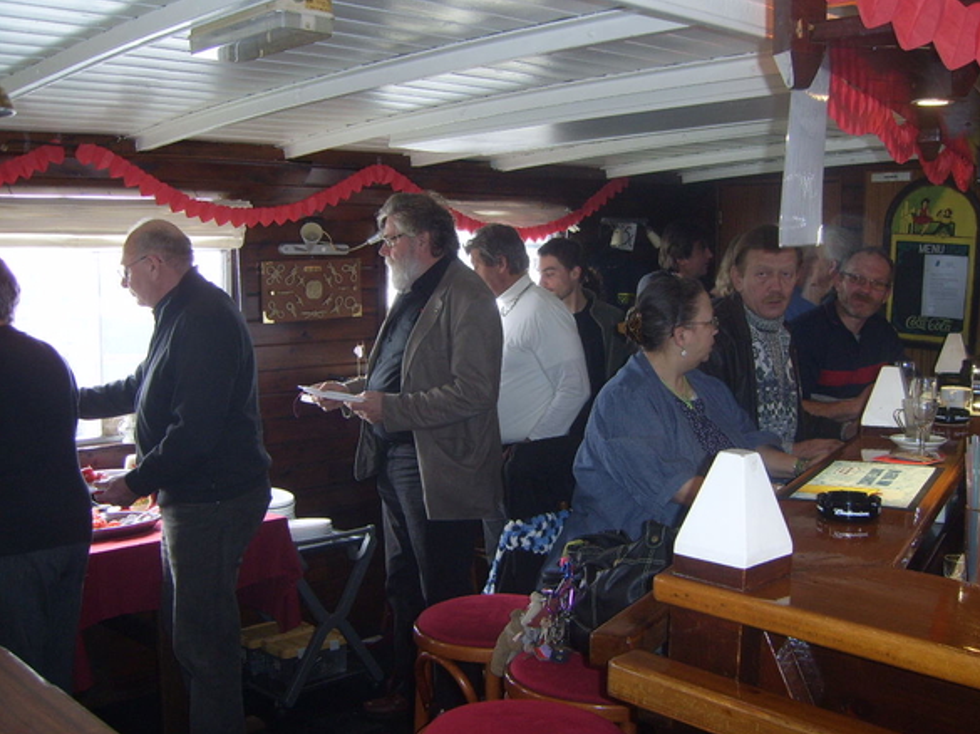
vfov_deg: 36.8
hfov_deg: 47.9
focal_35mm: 39
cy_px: 360
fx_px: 1103
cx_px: 501
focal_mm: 7.8
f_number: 2.8
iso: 100
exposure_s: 1/30
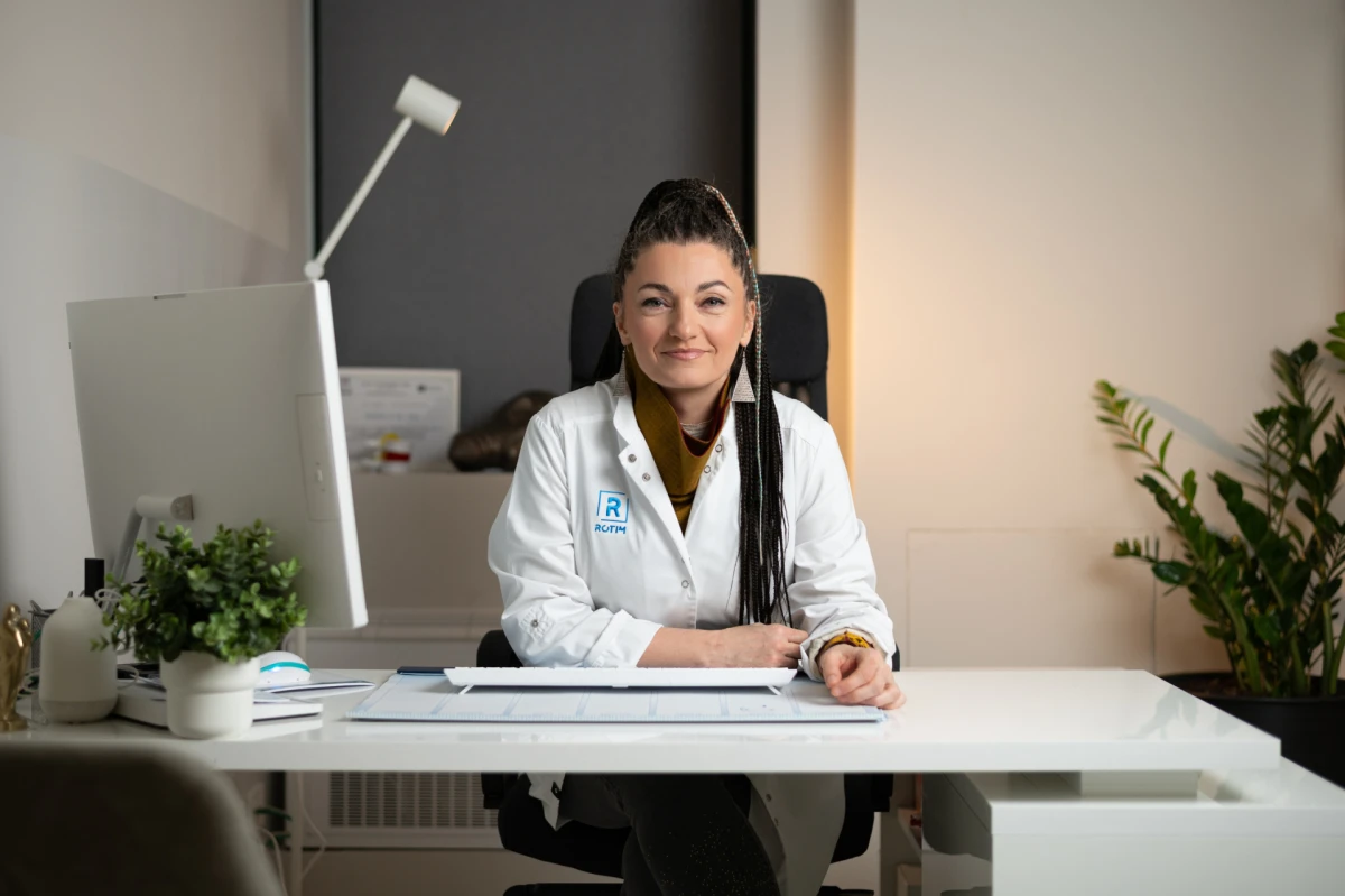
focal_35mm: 50
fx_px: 1867
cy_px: 448
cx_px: 672
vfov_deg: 27.0
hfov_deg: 39.6
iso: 400
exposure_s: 1/160
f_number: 2.5
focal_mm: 50
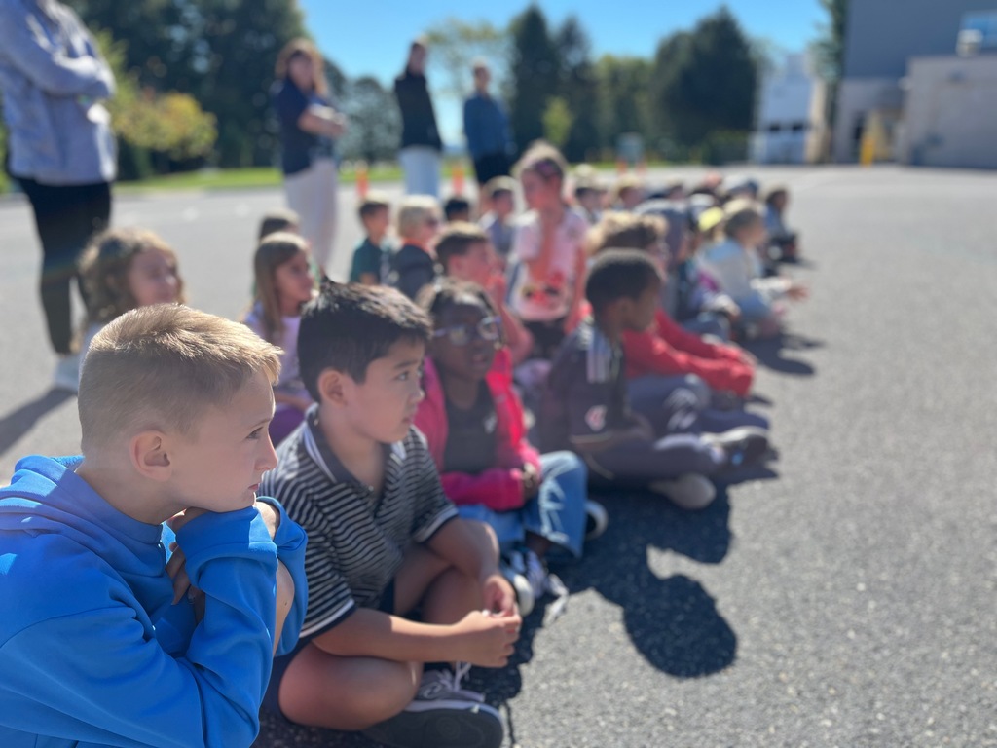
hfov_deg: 67.3
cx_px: 498
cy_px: 374
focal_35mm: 26
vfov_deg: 53.1
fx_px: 749
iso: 50
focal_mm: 5.1
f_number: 1.6
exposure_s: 1/1339
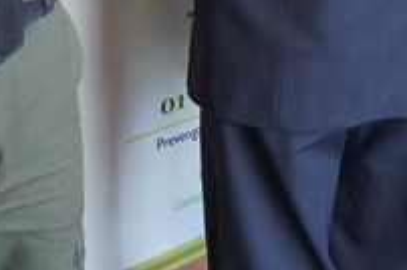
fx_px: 1027
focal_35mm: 91
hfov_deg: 22.4
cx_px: 224
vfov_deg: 13.8
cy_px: -175
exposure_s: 1/160
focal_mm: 18
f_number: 4
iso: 500
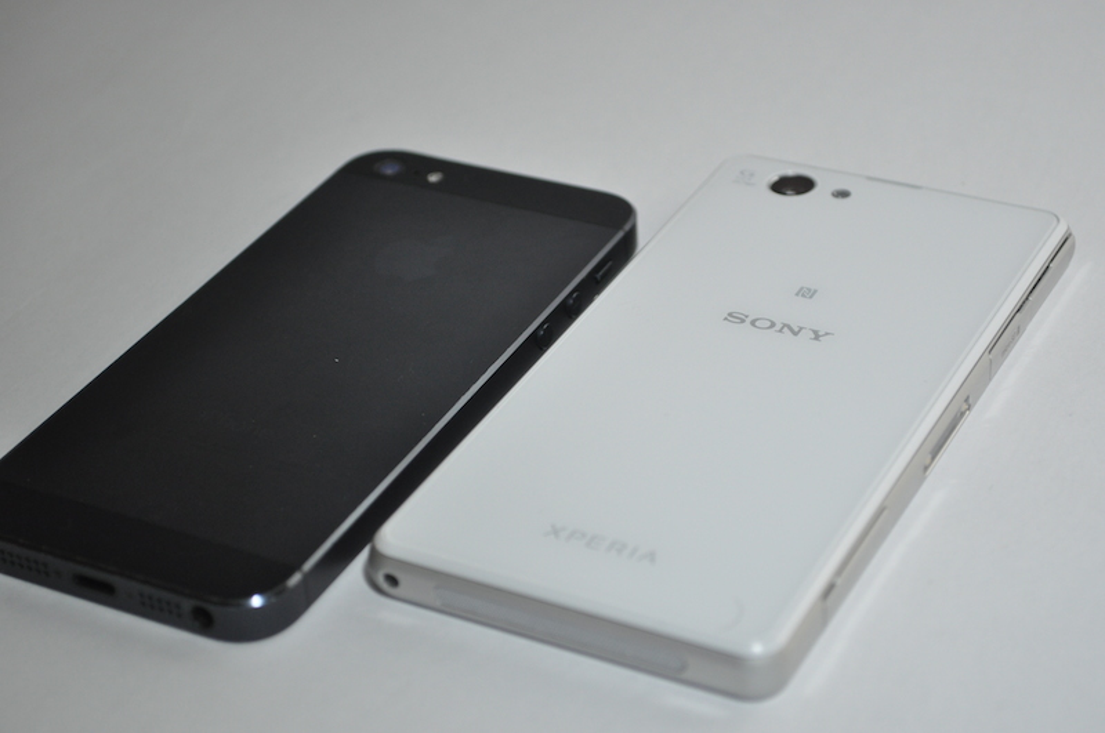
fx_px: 2529
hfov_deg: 24.7
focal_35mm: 82
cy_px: 366
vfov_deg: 16.5
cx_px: 552
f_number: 5.6
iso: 800
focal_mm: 55
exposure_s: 1/60
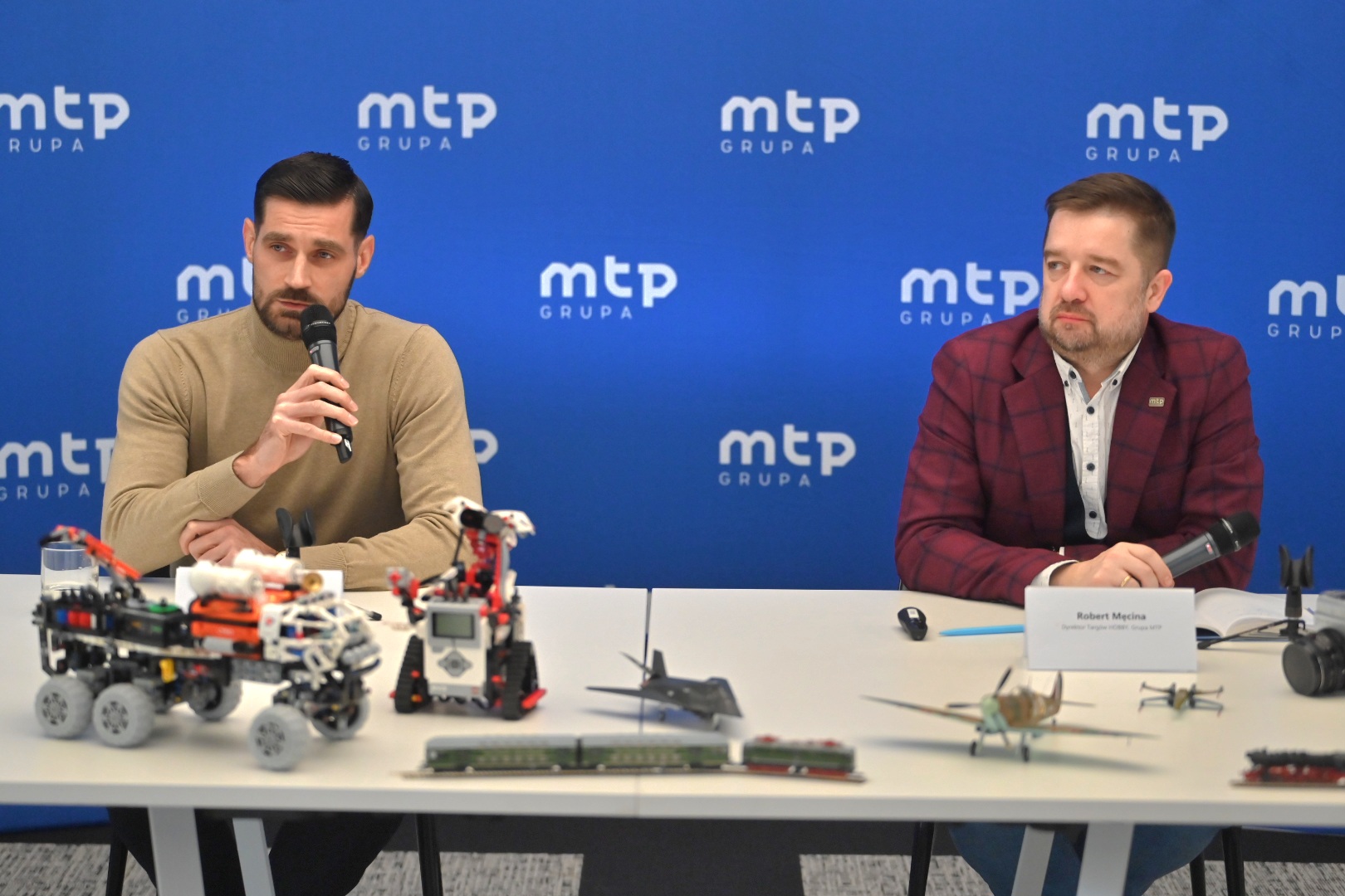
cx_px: 672
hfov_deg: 23.9
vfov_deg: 16.1
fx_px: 3175
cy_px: 448
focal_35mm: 85
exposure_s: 1/400
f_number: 2.8
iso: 2200
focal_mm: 85
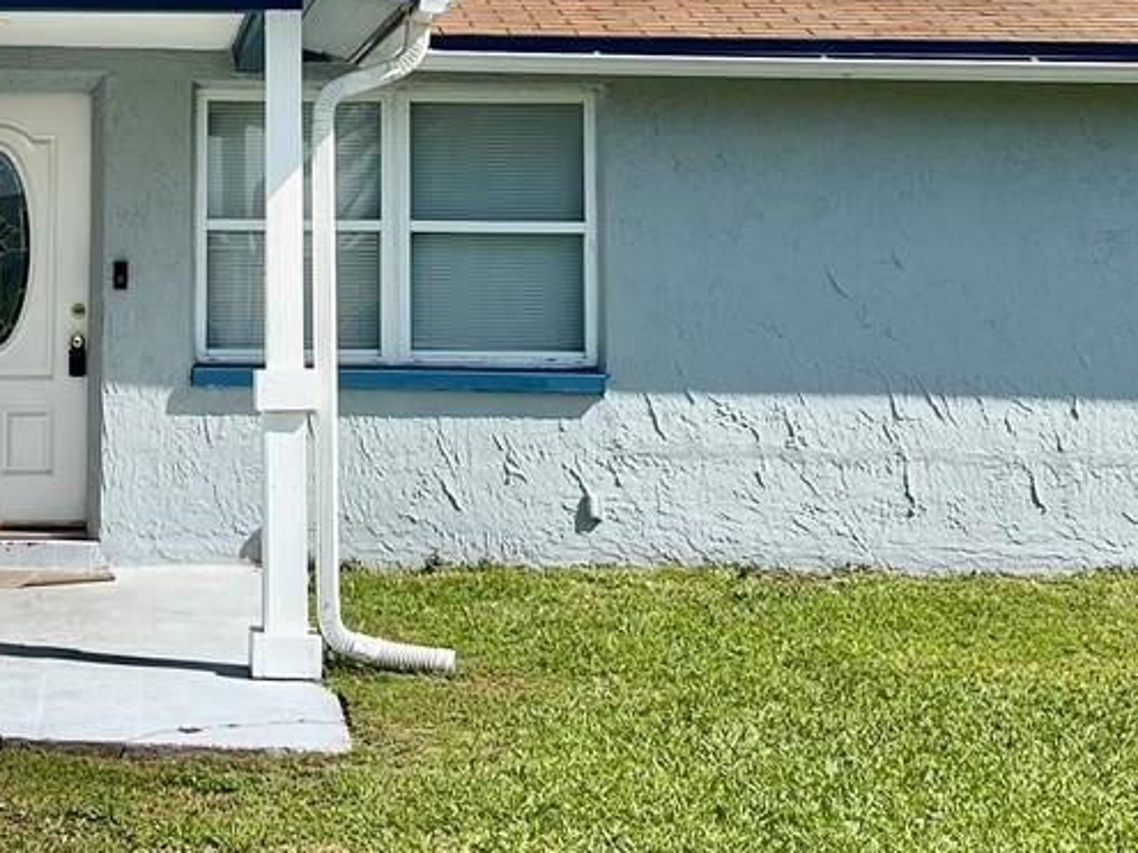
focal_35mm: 84
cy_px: 62
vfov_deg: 17.3
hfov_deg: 23.0
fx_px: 2761
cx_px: 230
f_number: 1.5
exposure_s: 1/6211
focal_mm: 5.7
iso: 50
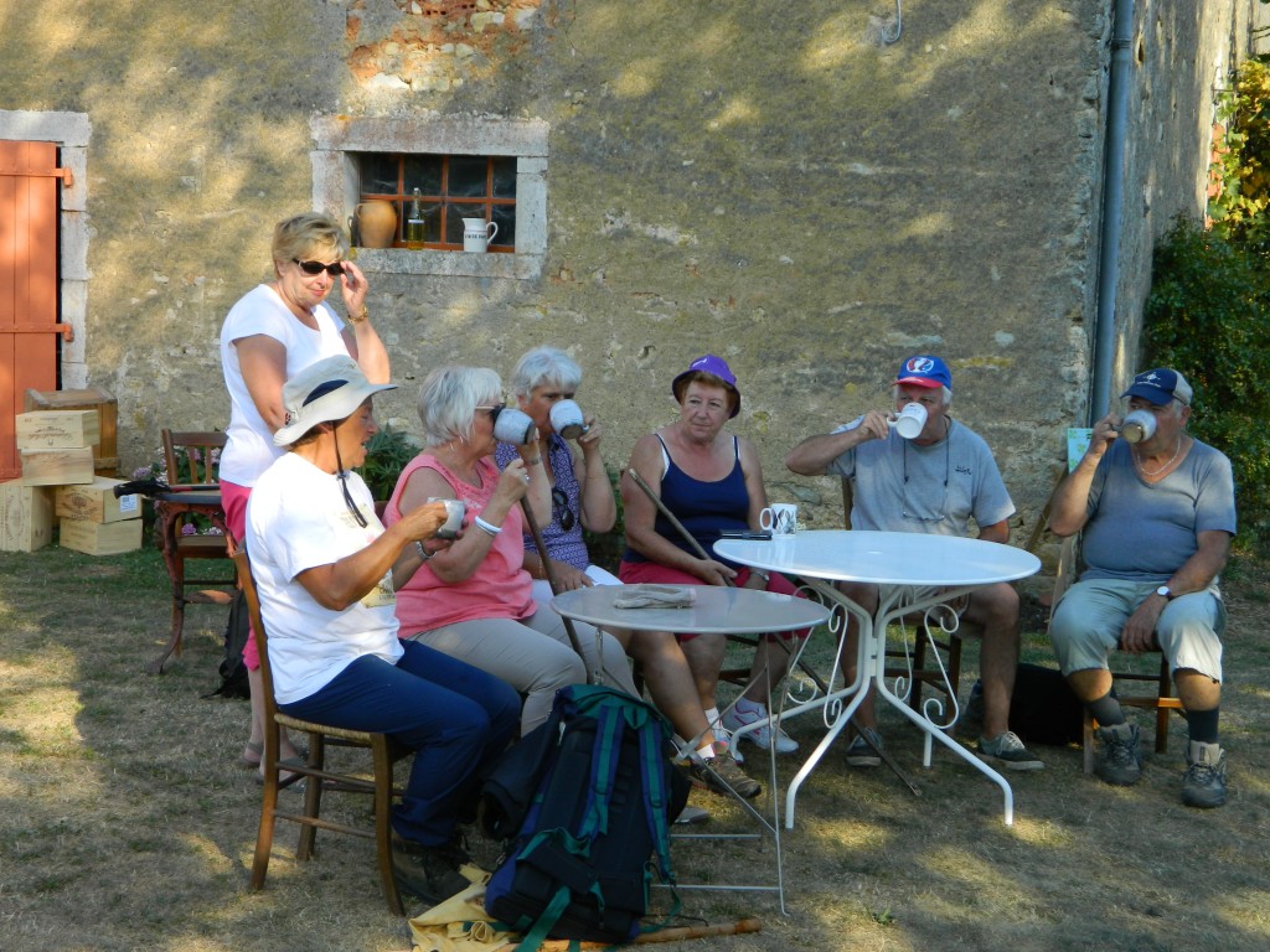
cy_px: 476
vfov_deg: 25.7
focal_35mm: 57
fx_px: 2091
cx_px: 635
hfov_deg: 33.8
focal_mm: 10.2
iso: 80
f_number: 3.8
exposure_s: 1/200
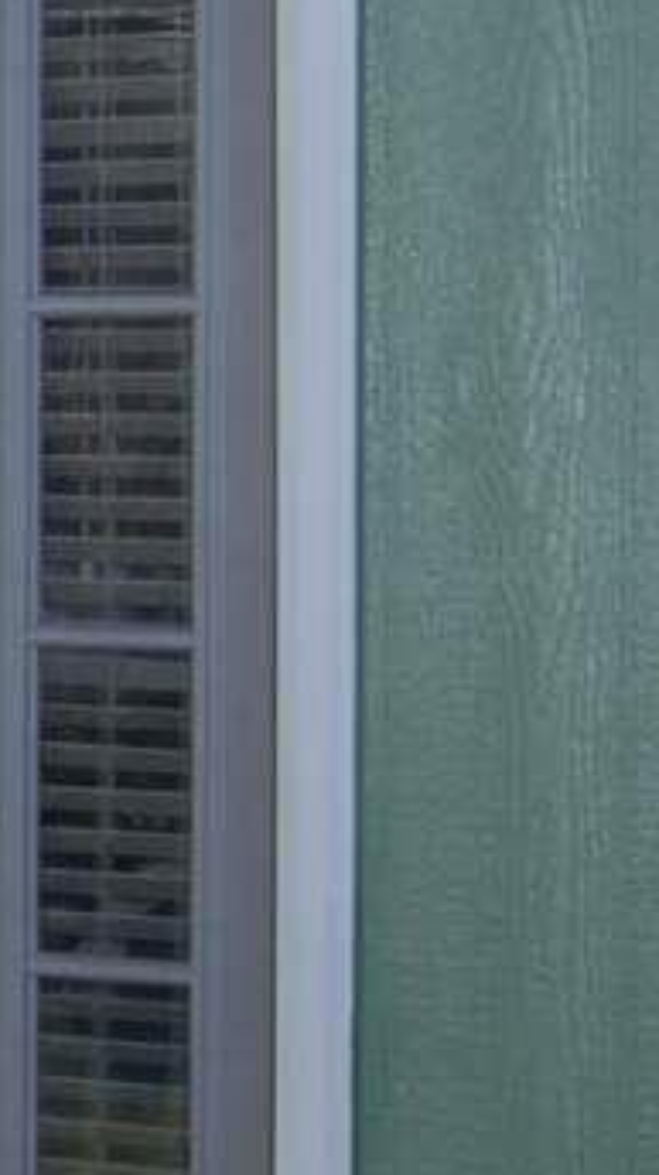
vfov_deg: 16.4
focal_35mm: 131
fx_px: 4078
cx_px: -1110
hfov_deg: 8.2
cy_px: 475
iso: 320
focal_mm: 14
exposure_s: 1/200
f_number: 7.1
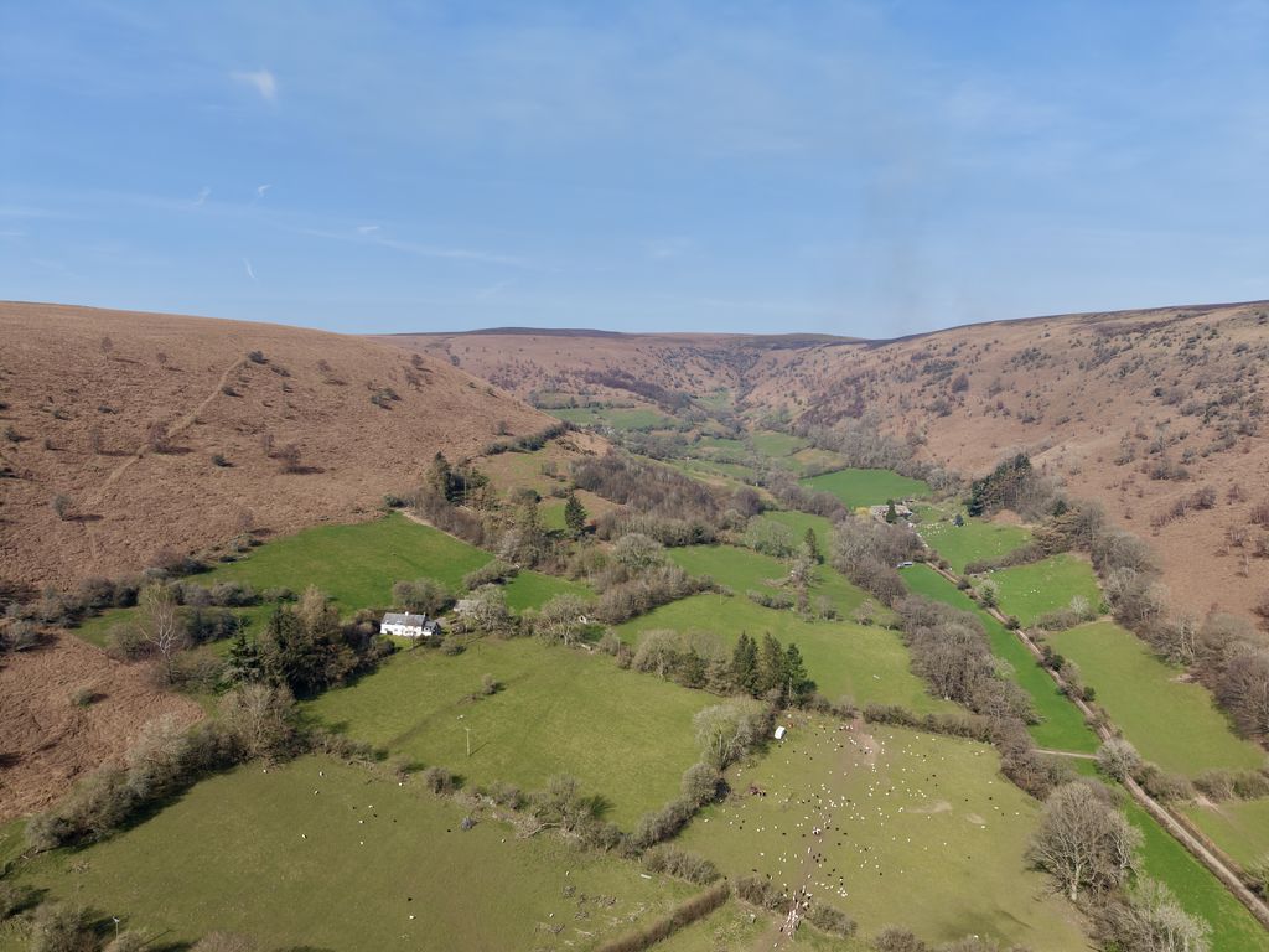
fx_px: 880
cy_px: 476
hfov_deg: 71.6
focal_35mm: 24
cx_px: 634
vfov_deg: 56.8
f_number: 1.8
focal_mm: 8.67
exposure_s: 1/4000
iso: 130
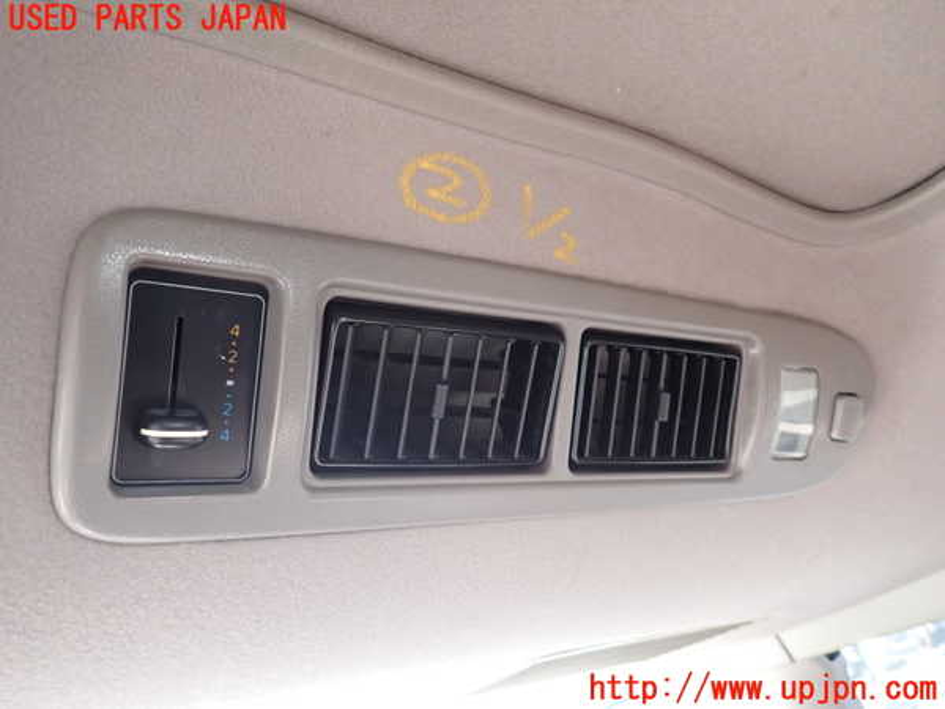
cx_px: 472
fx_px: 682
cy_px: 354
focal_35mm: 25
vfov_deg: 54.9
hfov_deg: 69.4
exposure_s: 1/30
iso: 400
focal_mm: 4.5
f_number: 2
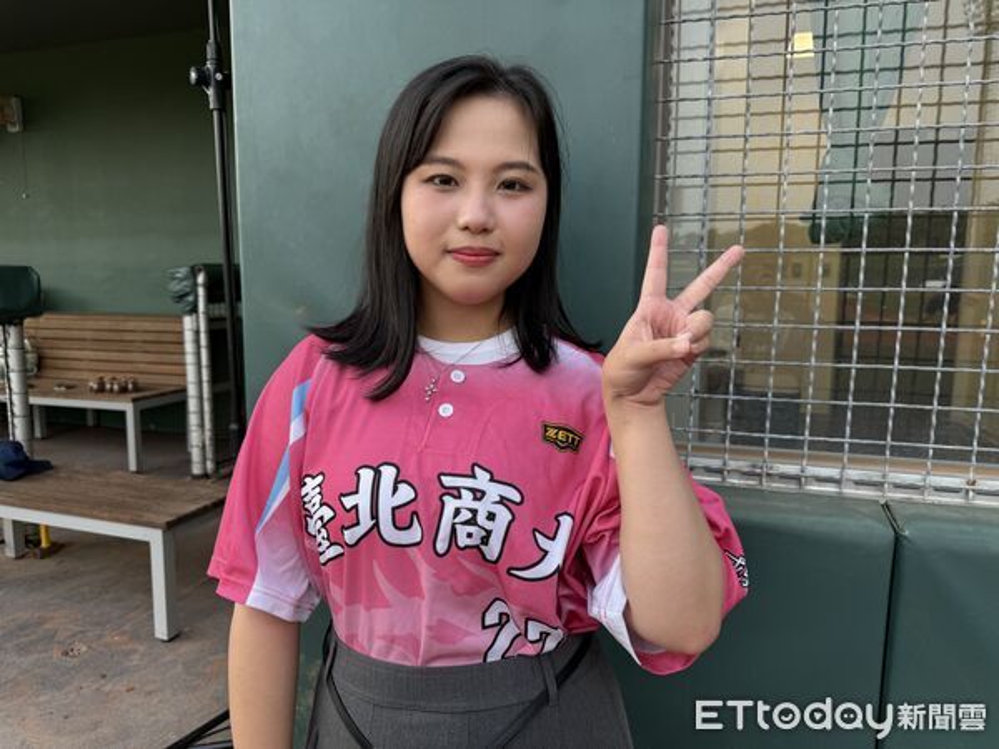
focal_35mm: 24
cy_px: 374
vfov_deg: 56.8
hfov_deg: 71.6
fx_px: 693
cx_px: 500
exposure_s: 1/473
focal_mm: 6.76
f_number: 1.78
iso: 80
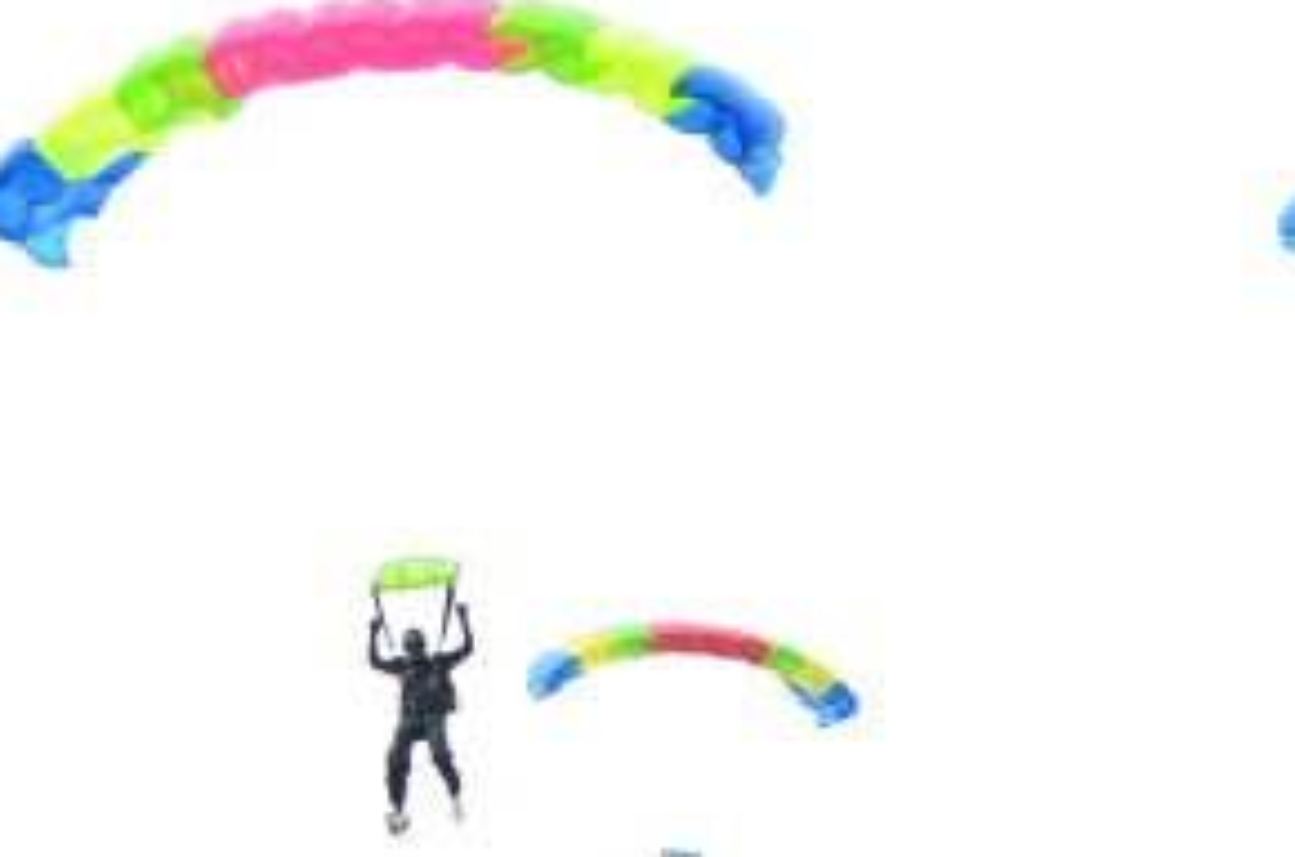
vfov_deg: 4.2
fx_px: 11702
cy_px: 484
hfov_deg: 6.3
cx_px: 866
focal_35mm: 326
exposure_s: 1/320
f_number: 5.6
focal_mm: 105
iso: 200
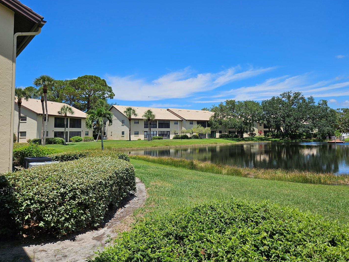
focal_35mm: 26
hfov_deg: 67.2
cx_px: 188
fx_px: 262
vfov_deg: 53.0
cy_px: 117
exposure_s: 1/2913
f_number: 1.8
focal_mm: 5.4
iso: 25
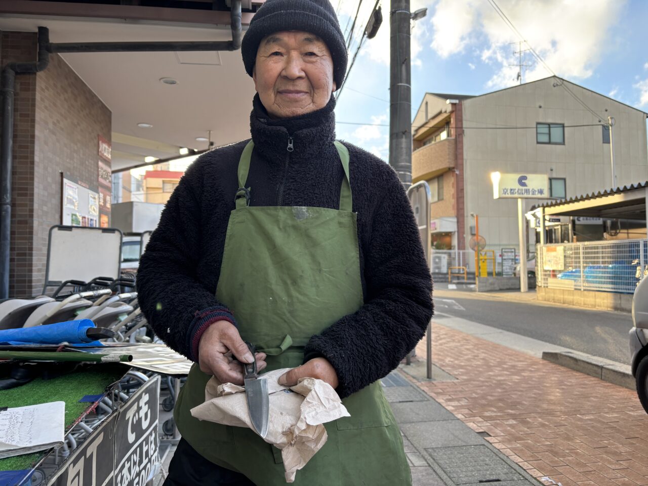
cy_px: 243
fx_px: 487
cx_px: 324
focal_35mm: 26
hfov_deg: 67.3
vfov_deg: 53.1
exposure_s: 1/121
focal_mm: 5.96
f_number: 1.6
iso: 32
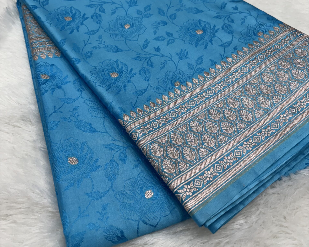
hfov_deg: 52.8
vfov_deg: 43.0
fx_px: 311
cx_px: 154
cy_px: 92
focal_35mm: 34
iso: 64
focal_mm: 5.96
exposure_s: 1/100
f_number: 1.6
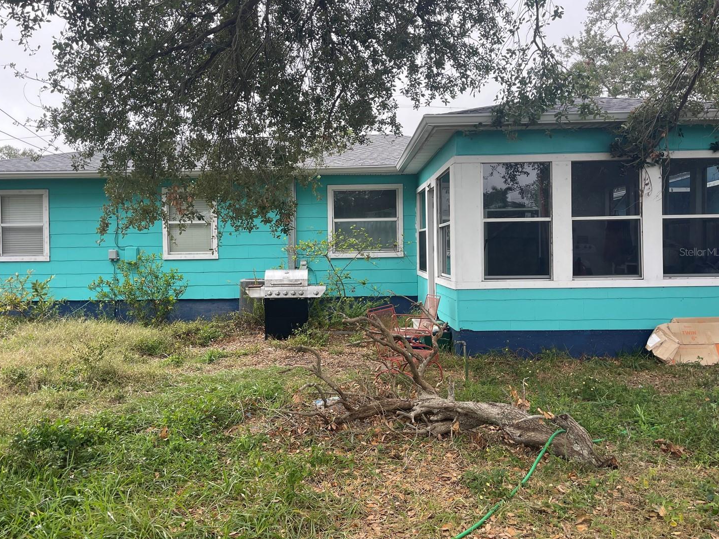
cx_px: 325
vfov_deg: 49.7
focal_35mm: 28
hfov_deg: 63.3
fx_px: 581
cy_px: 252
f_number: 1.6
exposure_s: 1/567
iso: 32
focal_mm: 5.1
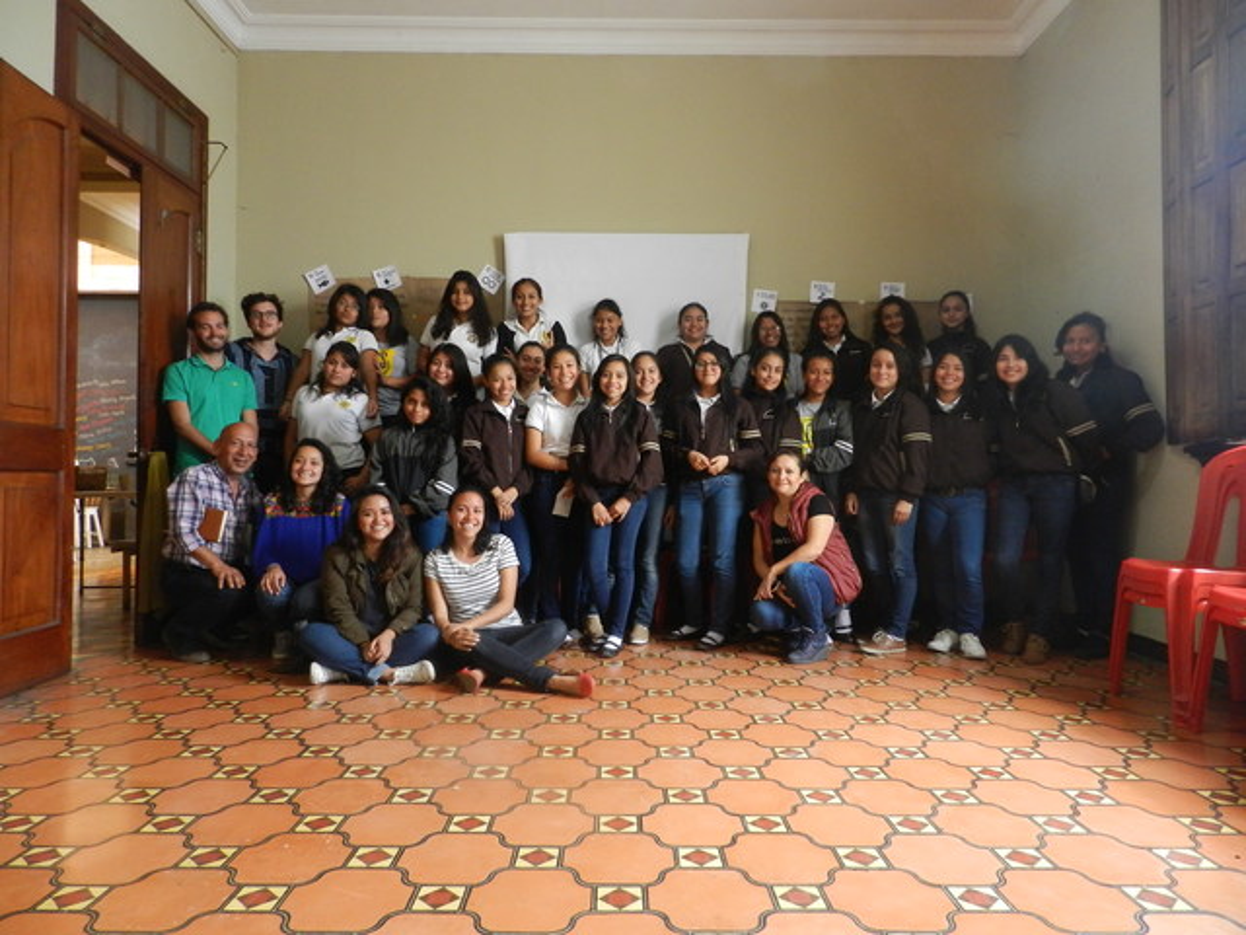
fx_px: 828
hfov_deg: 73.9
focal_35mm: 23
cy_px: 468
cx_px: 623
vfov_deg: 58.9
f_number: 3.4
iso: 400
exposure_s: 1/20
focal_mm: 4
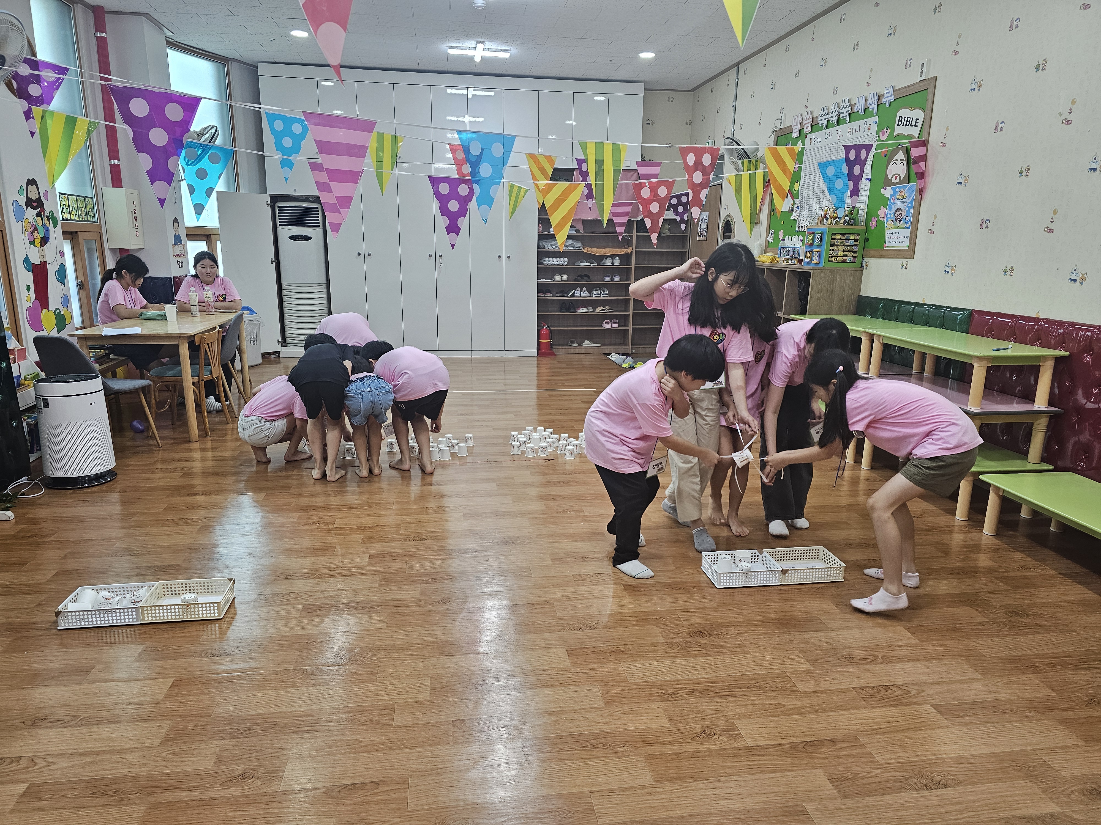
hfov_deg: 73.9
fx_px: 732
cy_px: 412
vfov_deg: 58.9
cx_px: 550
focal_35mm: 23
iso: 160
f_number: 1.7
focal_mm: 6.3
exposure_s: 1/120
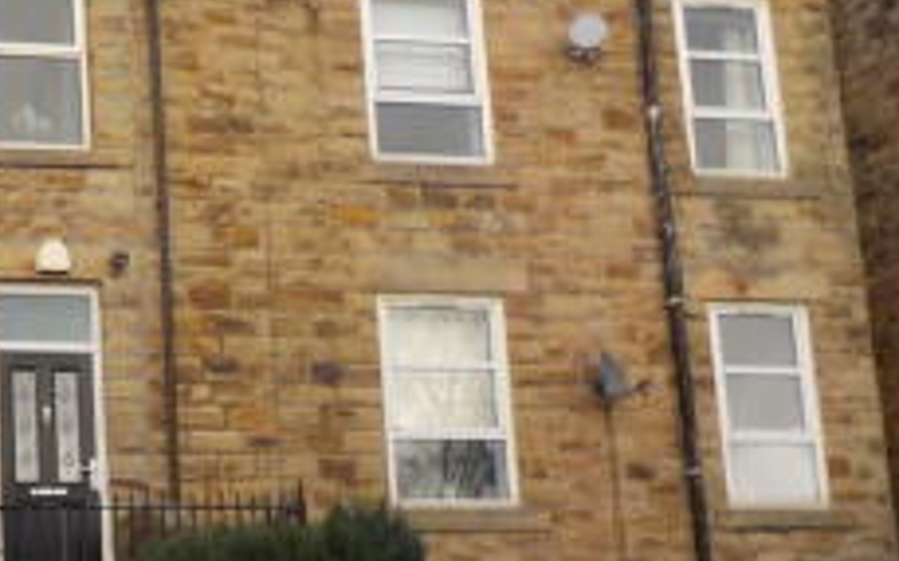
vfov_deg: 16.1
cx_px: -14
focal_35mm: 81
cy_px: 363
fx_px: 1984
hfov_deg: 24.3
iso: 125
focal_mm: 4.1
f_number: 3.3
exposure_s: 1/320
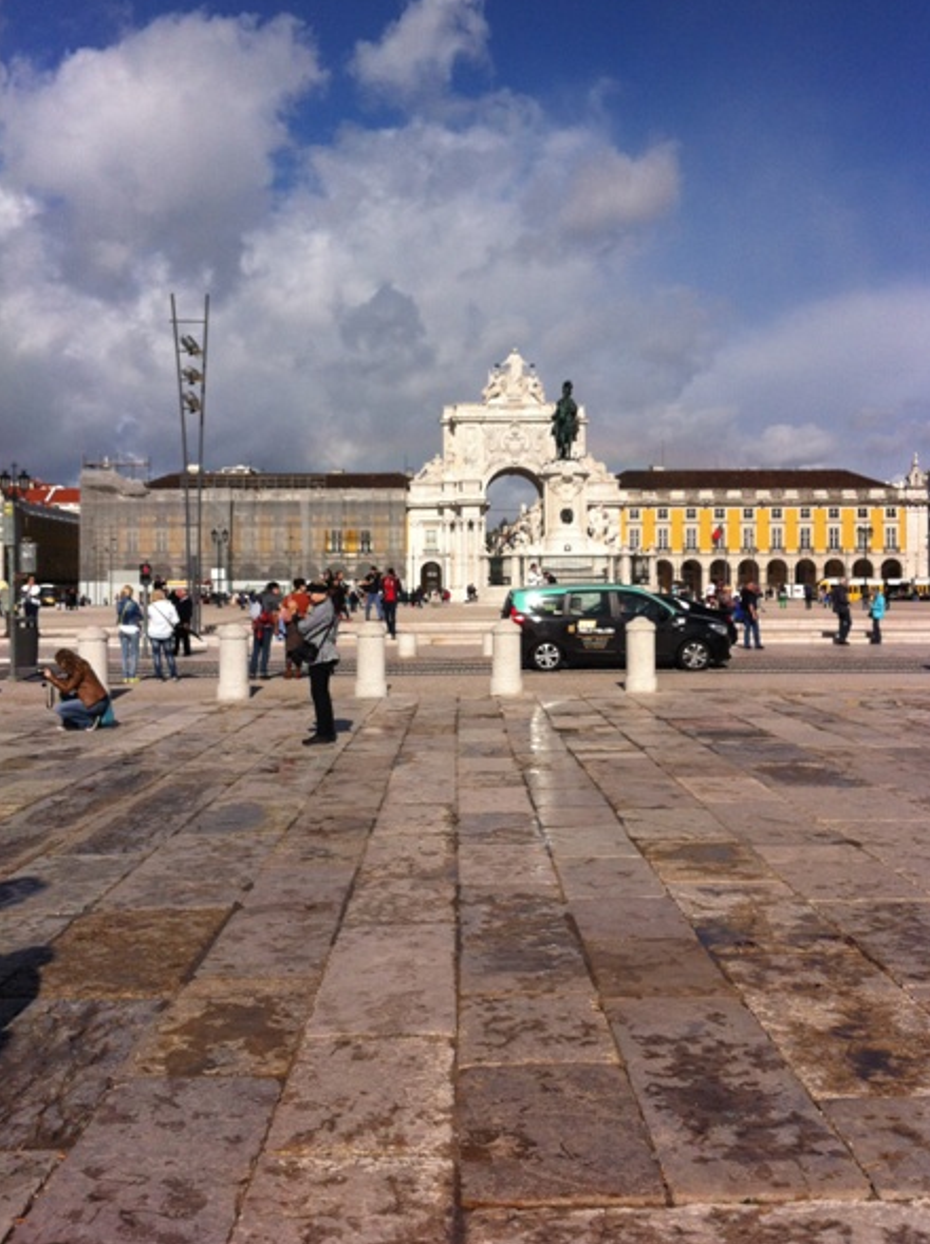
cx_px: 488
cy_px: 585
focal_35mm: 38
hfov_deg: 37.6
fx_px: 1365
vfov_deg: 49.0
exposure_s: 1/3352
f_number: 2.8
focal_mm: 3.85
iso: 80
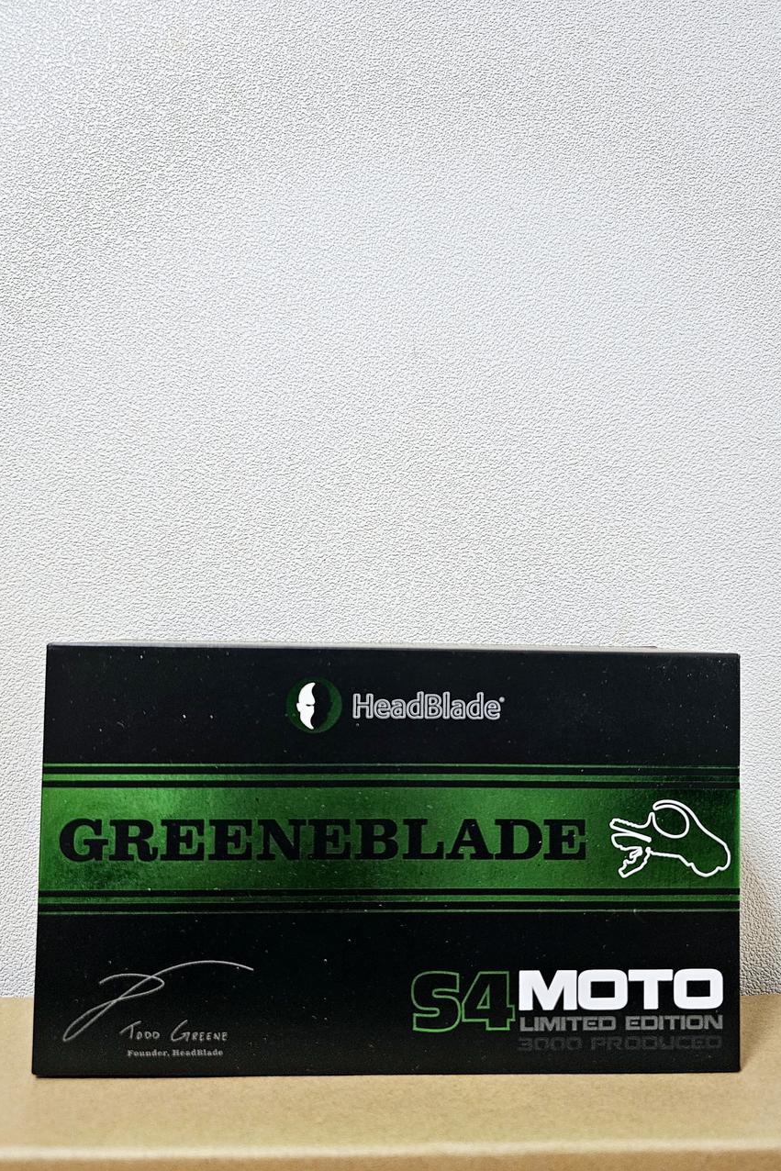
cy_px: 585
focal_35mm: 24
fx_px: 781
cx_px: 407
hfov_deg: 53.1
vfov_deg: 73.7
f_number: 1.7
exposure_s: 1/120
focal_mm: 6.3
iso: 320
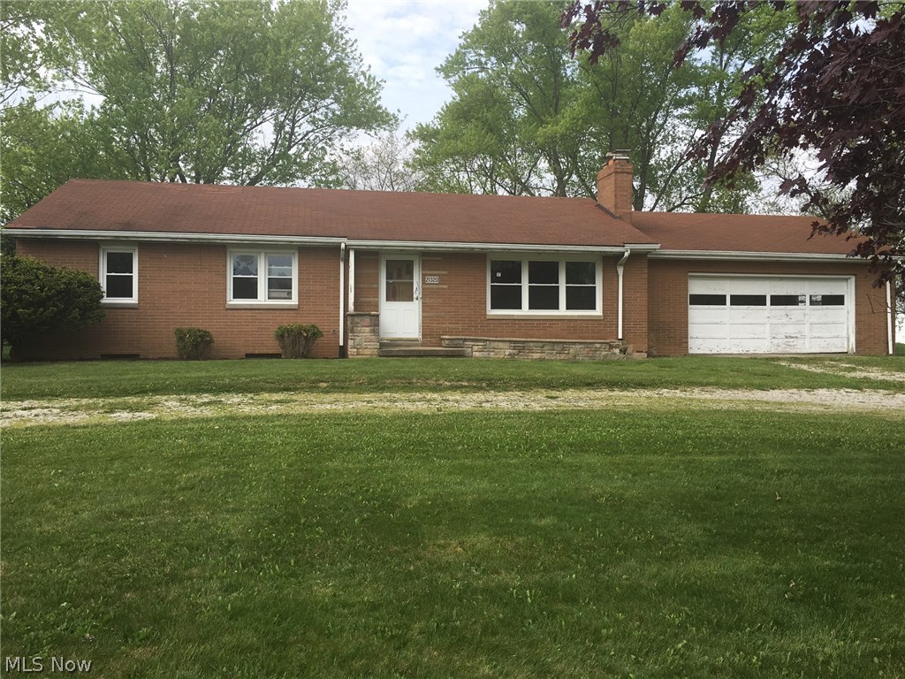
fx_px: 758
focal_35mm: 29
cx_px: 452
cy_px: 340
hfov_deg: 61.7
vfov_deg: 48.2
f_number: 2.2
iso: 25
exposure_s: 1/864
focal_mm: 4.15
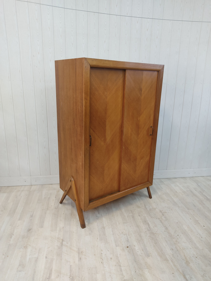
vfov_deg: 67.3
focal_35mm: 26
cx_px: 106
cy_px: 140
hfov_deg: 53.1
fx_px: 211
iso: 788
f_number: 1.79
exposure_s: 1/33
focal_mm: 4.74
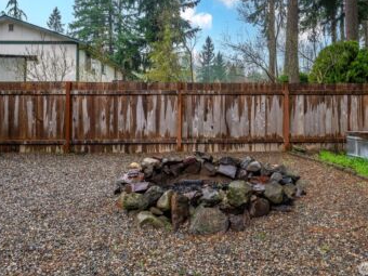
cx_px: 205
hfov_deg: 67.1
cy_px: 134
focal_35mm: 26
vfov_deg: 53.1
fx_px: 276
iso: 500
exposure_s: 1/30
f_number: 7.1
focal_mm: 23
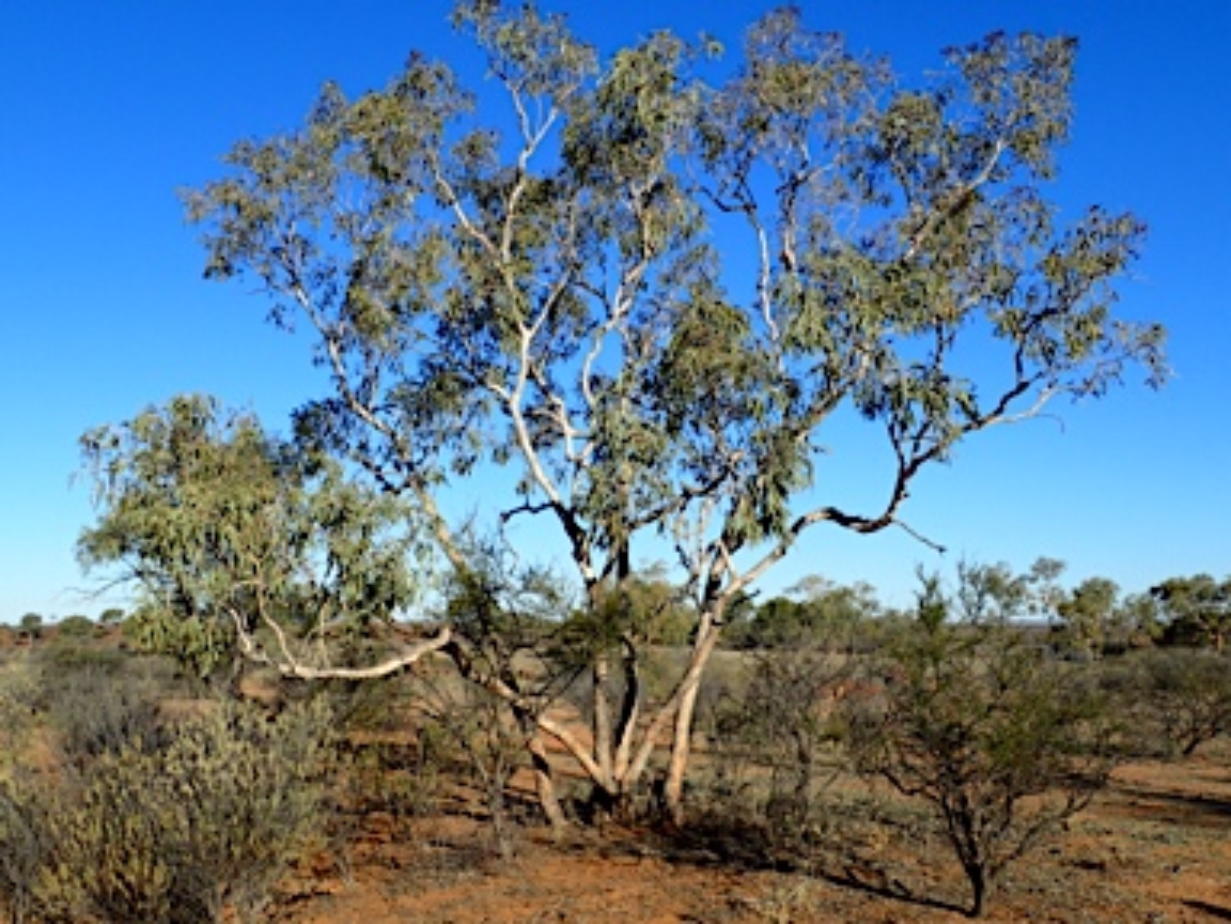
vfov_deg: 40.7
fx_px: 1245
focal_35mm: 35
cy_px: 462
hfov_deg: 52.6
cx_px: 616
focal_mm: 6.42
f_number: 10
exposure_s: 1/160
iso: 100
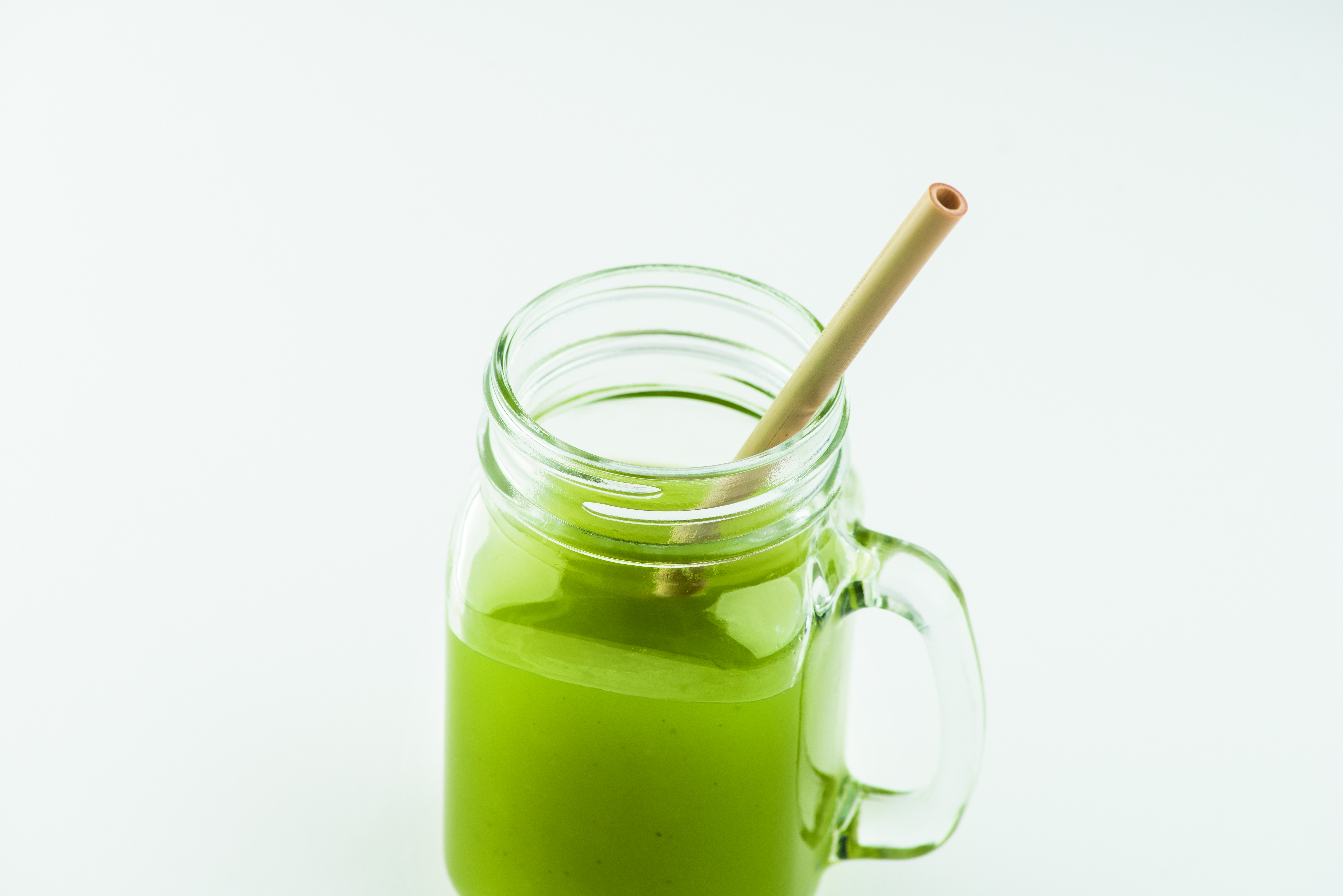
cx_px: 672
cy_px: 448
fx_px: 3918
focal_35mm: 105
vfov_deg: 13.1
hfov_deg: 19.5
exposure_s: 1/125
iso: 100
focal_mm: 105
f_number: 10
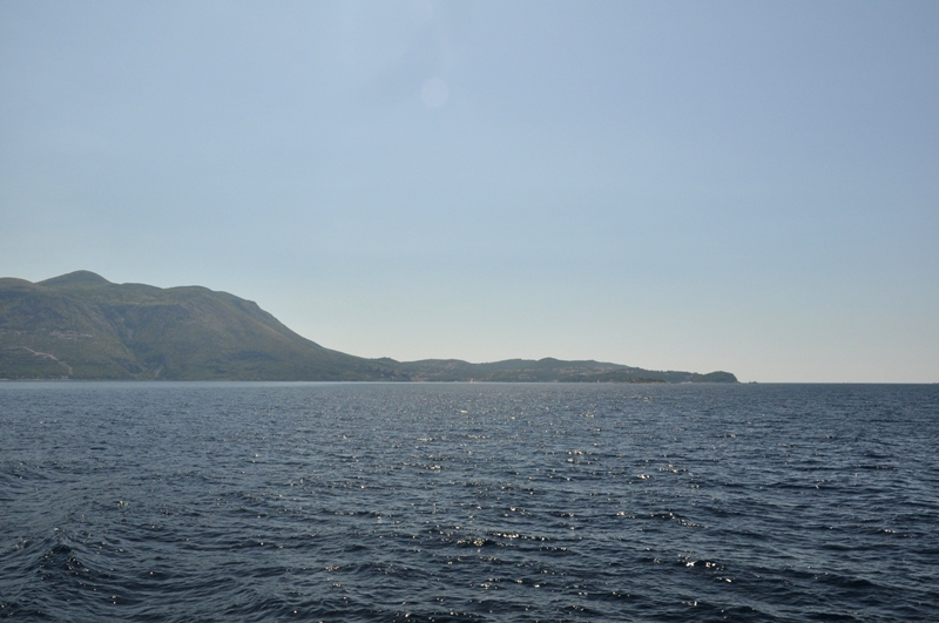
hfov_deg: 57.3
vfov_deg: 39.9
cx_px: 470
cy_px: 312
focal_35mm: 33
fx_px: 860
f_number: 11
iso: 640
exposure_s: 1/500
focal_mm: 22
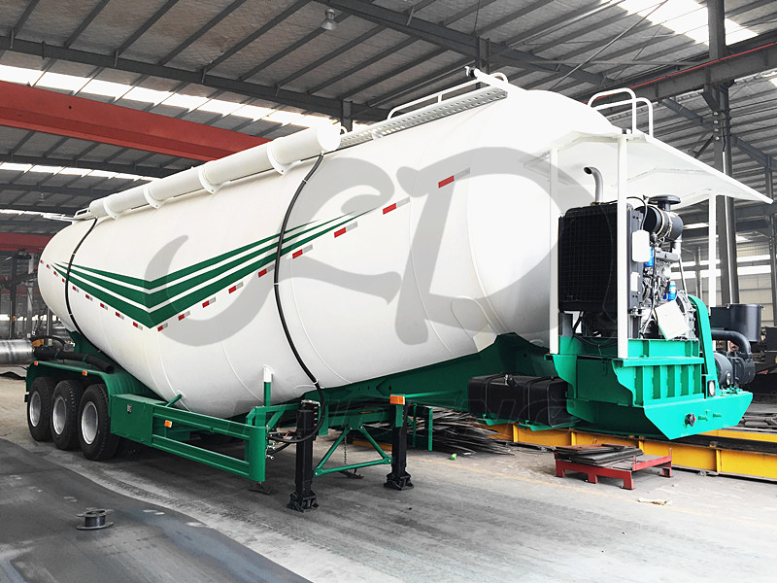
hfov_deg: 61.7
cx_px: 388
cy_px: 292
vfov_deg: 48.2
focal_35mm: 29
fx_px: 651
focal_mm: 4.15
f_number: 2.2
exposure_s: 1/100
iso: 32
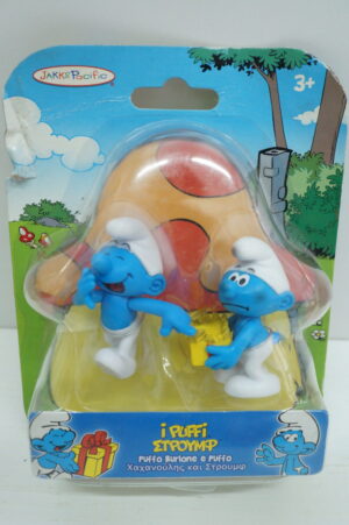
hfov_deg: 39.9
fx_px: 481
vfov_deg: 57.3
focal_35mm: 33
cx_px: 174
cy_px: 262
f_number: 5.6
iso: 1600
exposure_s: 1/60
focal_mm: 22
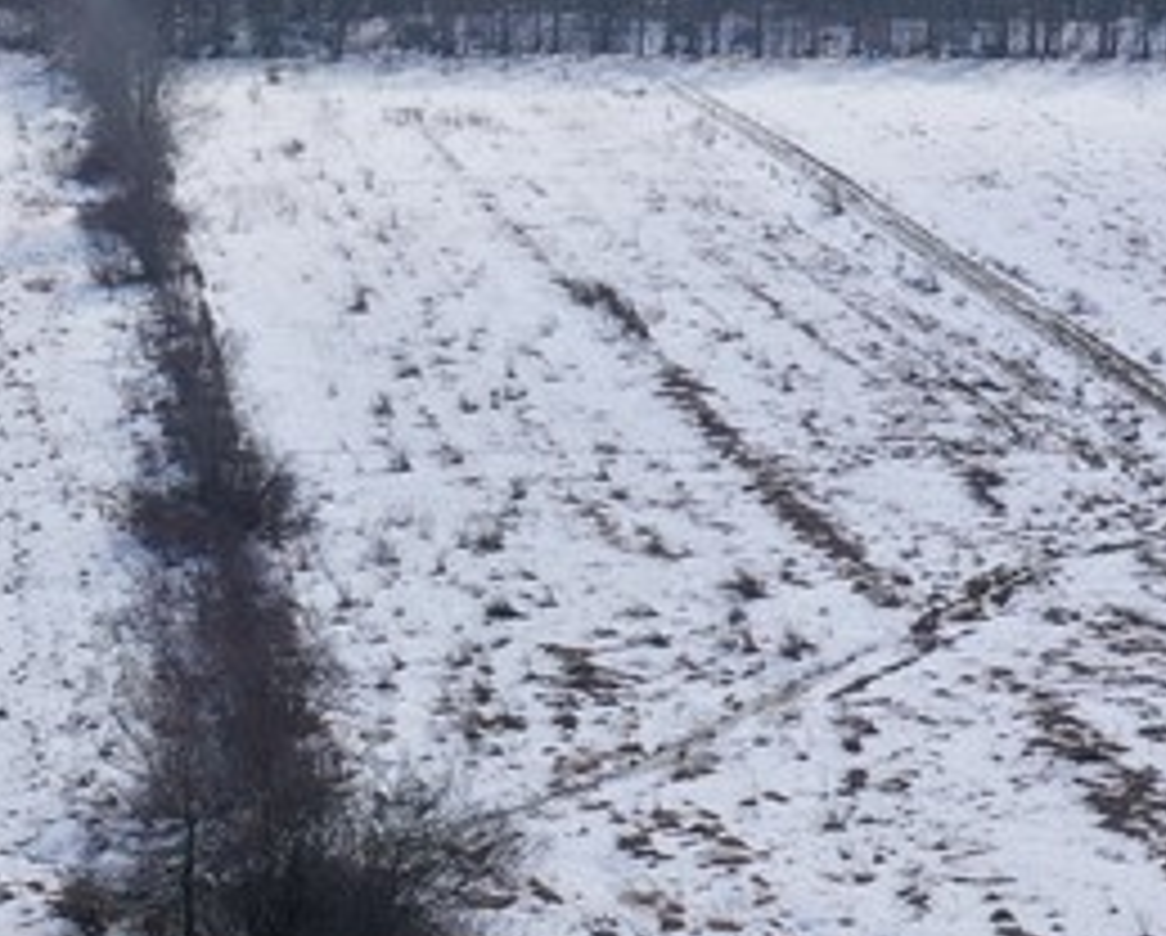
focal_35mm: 110
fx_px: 3802
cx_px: -32
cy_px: 472
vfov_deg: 14.0
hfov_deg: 17.0
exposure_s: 1/640
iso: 100
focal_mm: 10.26
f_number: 6.3
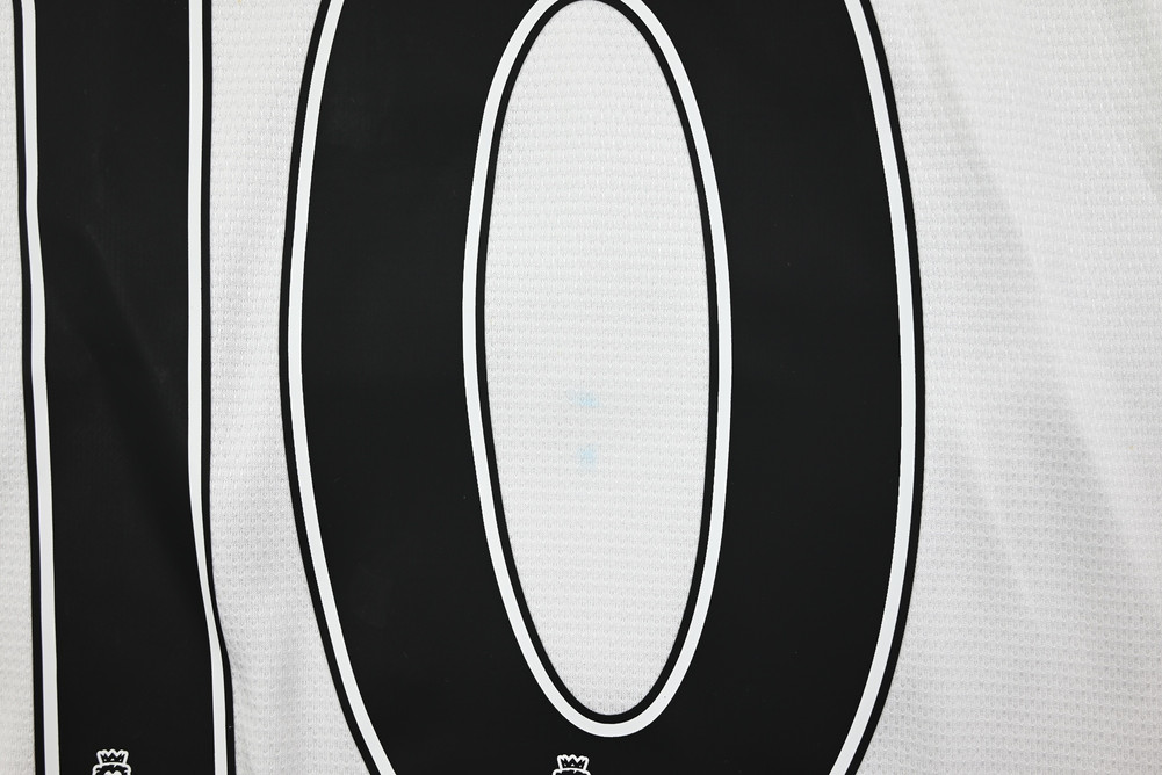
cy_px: 388
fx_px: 1098
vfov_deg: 38.9
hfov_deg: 55.8
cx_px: 581
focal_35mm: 34
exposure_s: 1/125
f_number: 5
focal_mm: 34
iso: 200
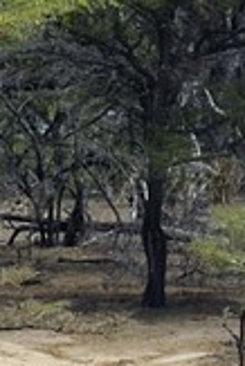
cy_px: -168
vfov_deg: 1.1
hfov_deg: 0.7
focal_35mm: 1958
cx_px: -1549
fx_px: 19944
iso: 200
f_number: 9
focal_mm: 200
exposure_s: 1/400
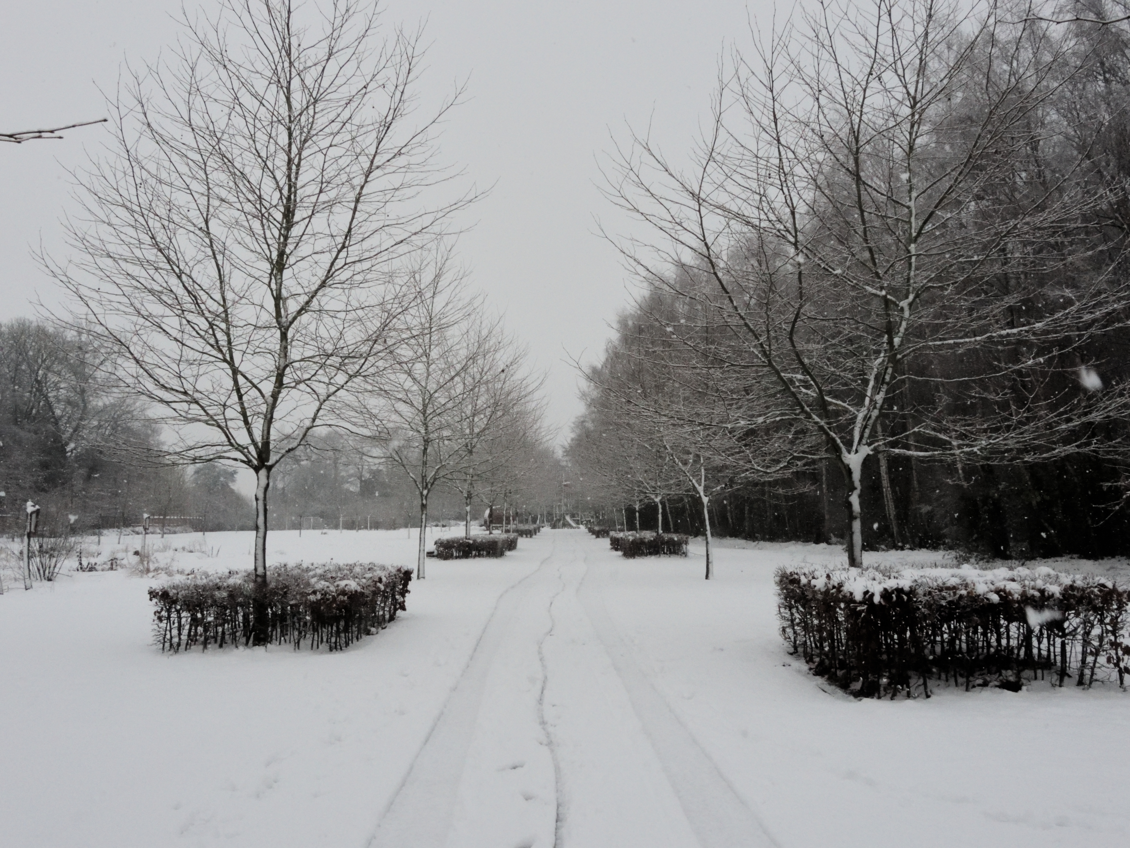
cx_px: 565
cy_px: 424
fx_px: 914
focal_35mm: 28
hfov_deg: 63.4
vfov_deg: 49.7
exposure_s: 1/800
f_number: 6.3
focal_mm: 6
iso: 1600
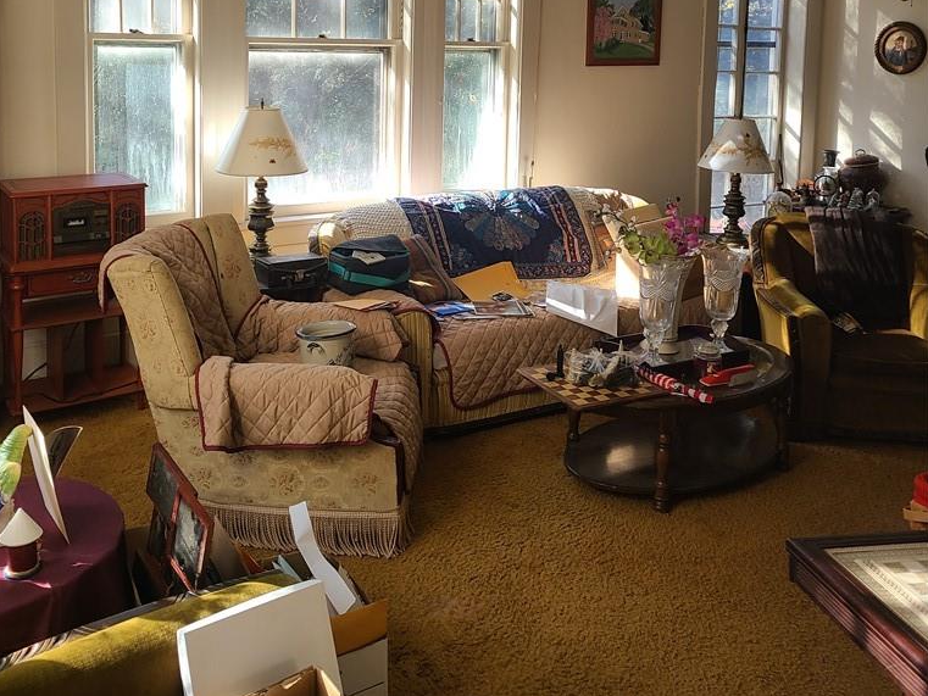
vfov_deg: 39.2
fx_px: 938
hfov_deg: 52.6
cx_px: 463
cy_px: 144
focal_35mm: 35
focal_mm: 5.4
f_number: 1.8
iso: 64
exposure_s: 1/120
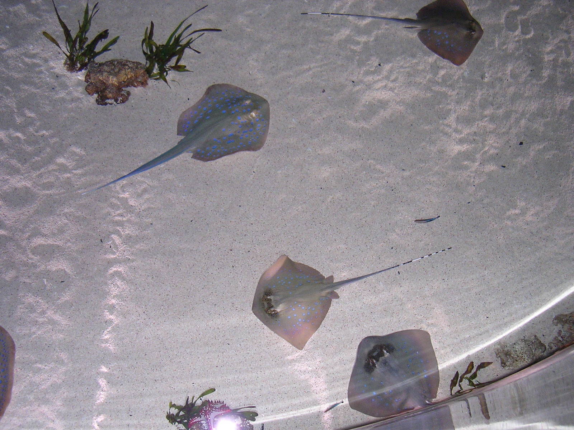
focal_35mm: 38
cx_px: 287
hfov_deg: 49.0
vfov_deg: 37.7
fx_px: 630
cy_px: 215
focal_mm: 5.8
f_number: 2.8
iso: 240
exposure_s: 1/60.1
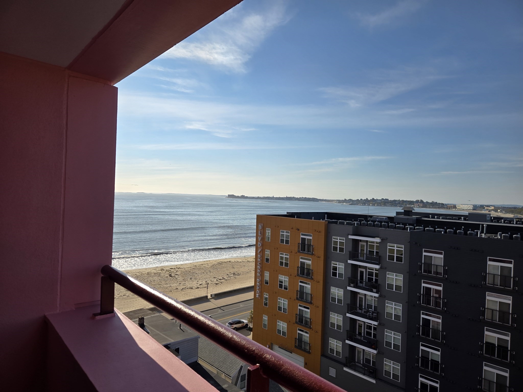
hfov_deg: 73.9
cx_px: 262
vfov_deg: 58.9
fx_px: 347
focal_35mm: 23
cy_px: 196
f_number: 1.8
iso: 25
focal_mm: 5.4
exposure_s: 1/2945
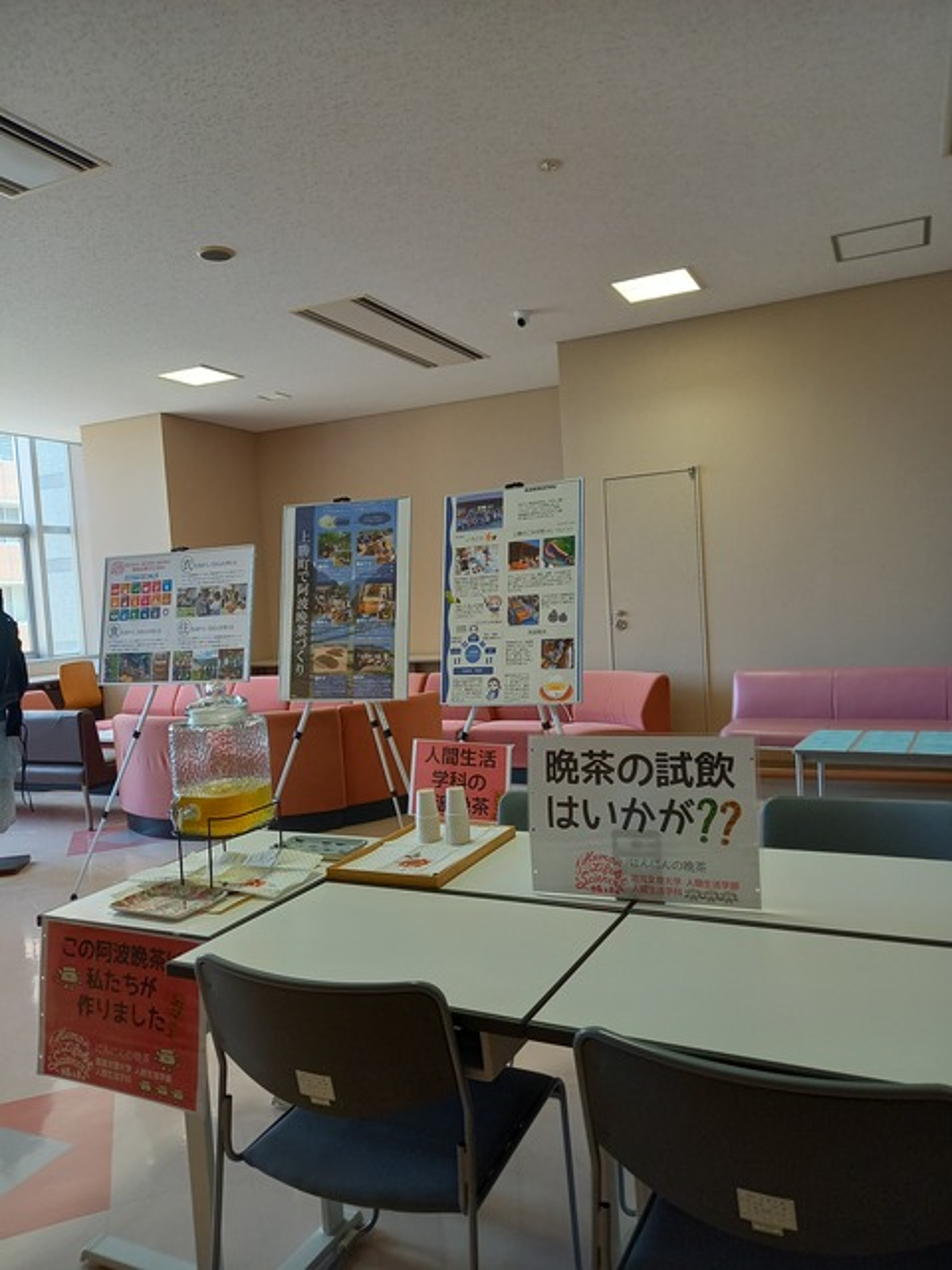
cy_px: 635
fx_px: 917
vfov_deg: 69.4
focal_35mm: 25
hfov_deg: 54.9
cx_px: 476
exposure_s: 1/50
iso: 125
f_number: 1.8
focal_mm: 4.65
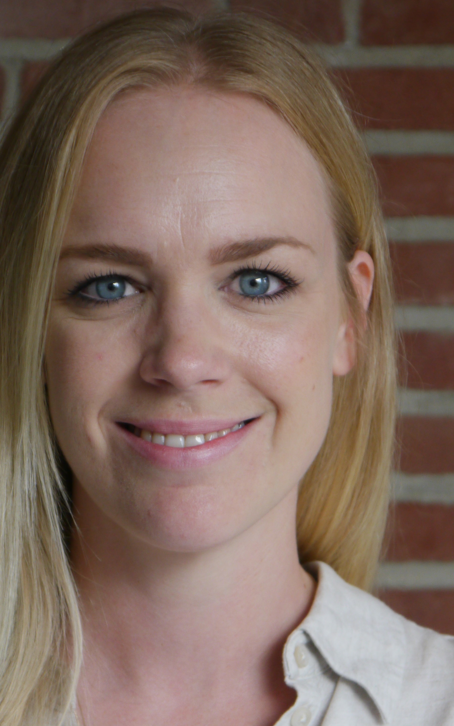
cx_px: 180
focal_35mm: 127
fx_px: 2515
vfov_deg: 16.4
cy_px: 440
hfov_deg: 10.3
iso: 320
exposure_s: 1/80
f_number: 5.6
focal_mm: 42
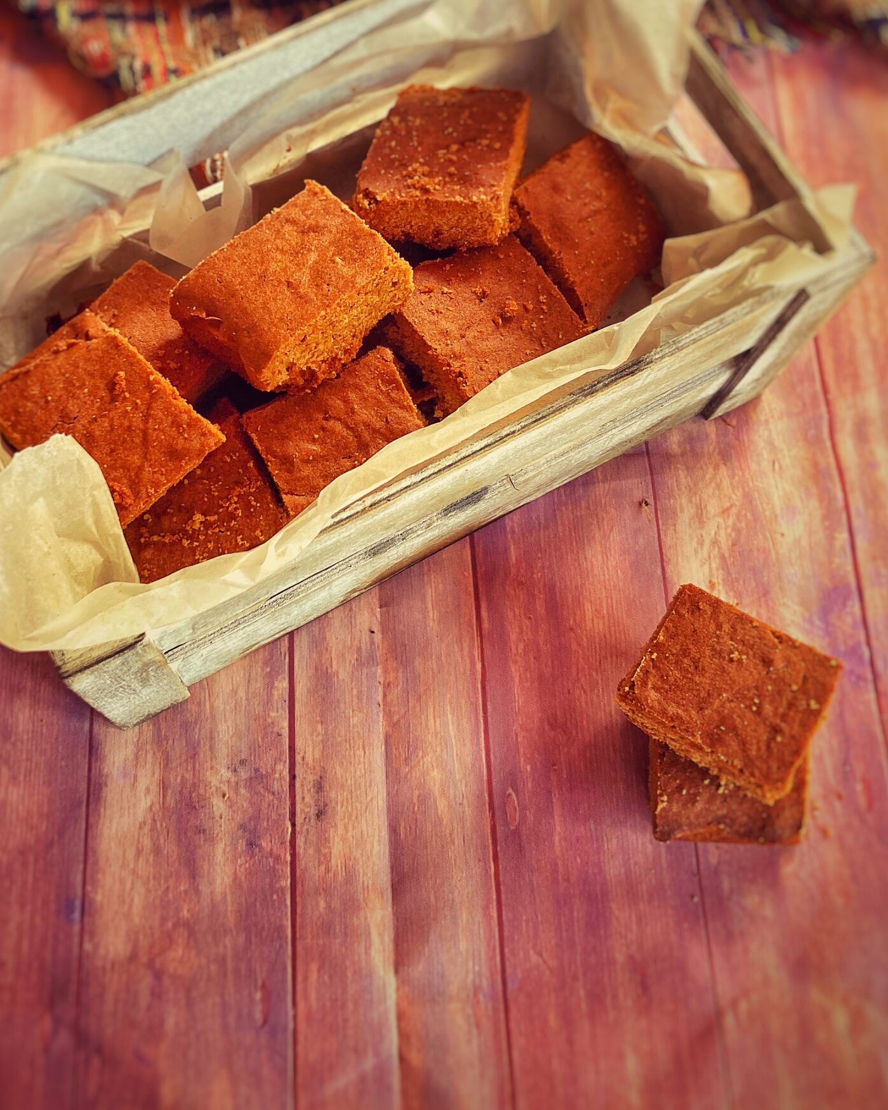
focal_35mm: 40
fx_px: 1314
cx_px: 326
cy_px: 350
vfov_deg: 45.0
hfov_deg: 37.1
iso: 80
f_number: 1.8
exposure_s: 1/100
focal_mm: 3.99
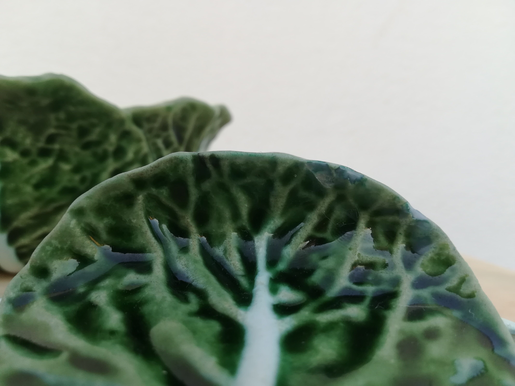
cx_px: 258
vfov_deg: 53.1
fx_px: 387
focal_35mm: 26
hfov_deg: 67.3
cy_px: 193
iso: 50
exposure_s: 1/135
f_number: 2.2
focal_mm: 3.83
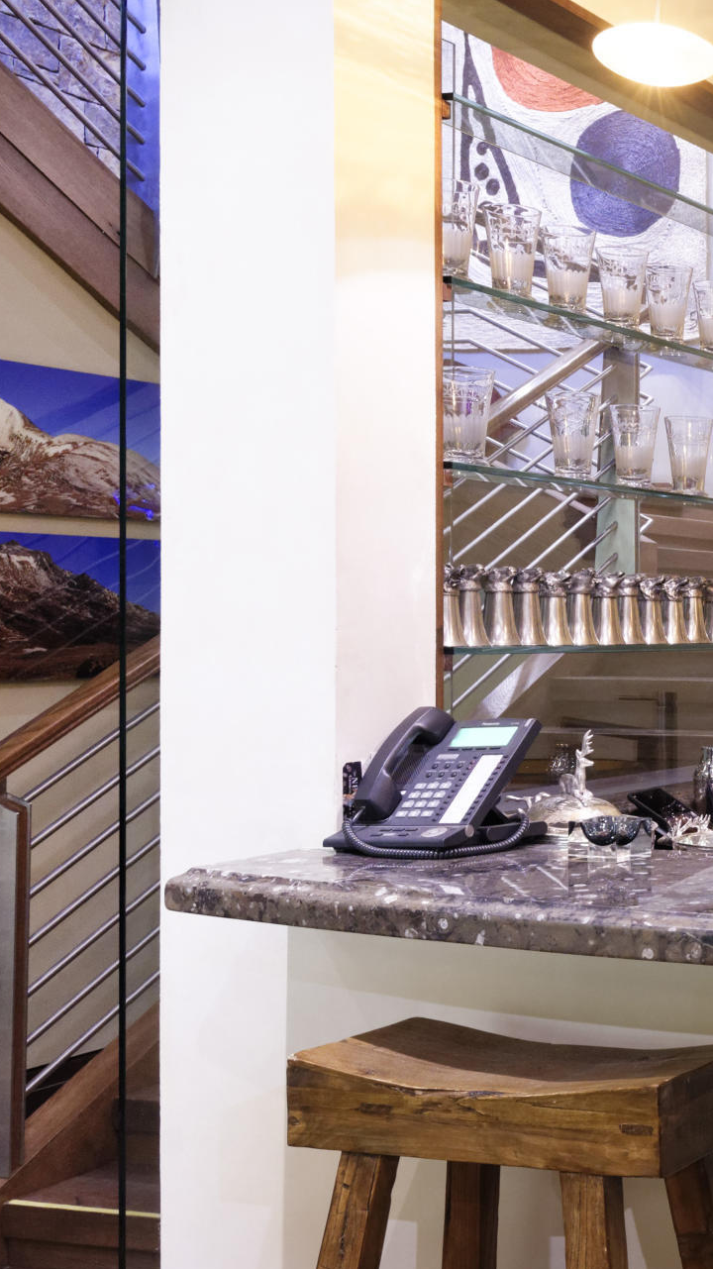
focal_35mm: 54
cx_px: 1225
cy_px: 634
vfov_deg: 38.5
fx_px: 1816
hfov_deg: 18.3
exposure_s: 1/13
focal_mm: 22
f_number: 7.1
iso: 2000
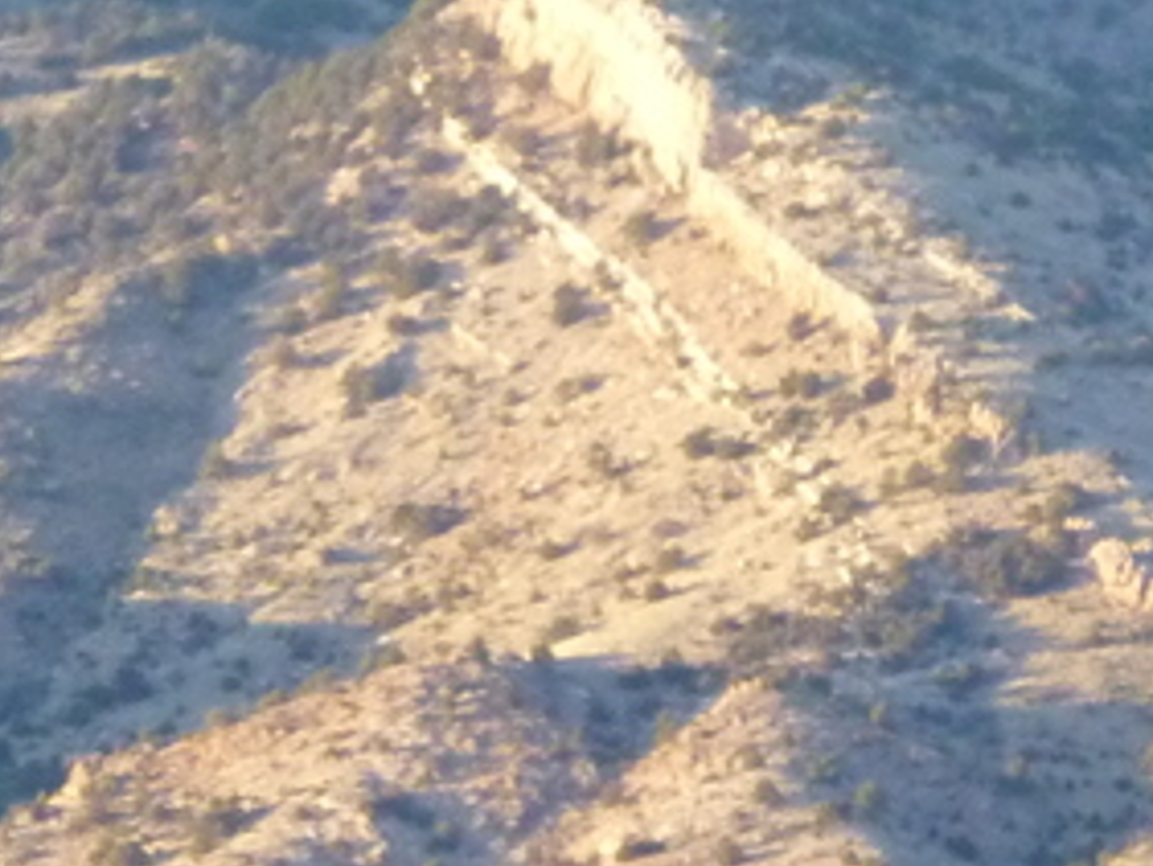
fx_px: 27958
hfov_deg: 2.4
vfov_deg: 1.8
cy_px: 804
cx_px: -894
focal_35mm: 839
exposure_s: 1/100
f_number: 5.9
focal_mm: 33
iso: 400
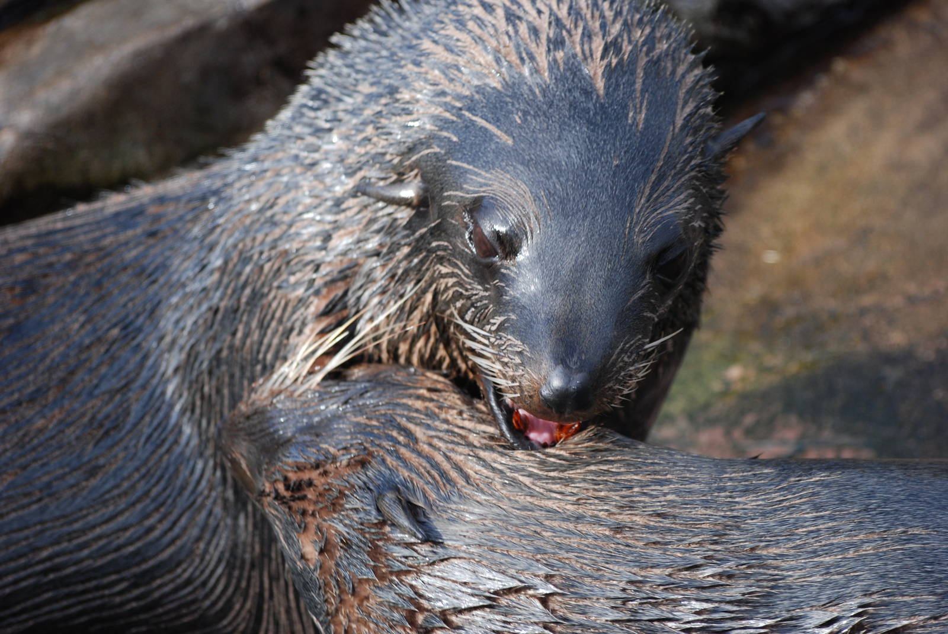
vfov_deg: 5.4
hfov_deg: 8.1
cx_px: 474
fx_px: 6723
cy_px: 317
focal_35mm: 255
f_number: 4.8
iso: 320
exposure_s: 1/500
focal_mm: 170
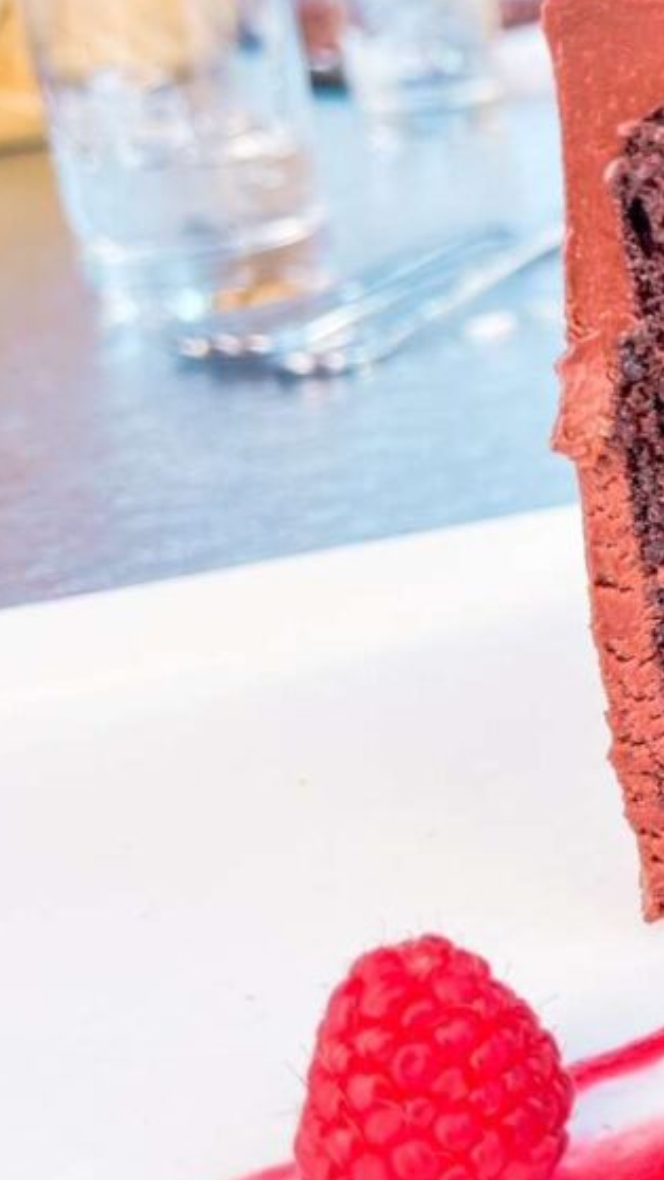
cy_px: 448
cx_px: 1040
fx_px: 1627
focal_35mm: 52
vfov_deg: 39.6
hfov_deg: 19.6
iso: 40
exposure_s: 1/230
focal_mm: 5.1
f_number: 1.6
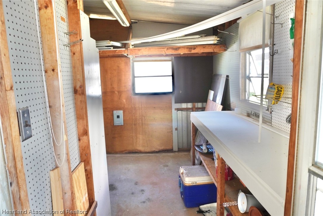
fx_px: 229
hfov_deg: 70.4
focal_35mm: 26
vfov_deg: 50.5
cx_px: 162
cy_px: 108
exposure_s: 1/60
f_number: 4
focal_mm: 17
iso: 320
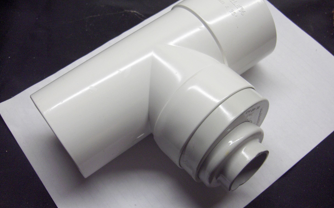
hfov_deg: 45.3
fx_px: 400
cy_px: 102
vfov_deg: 29.2
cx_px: 169
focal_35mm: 44
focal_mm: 8
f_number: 2.8
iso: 200
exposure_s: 1/76.2
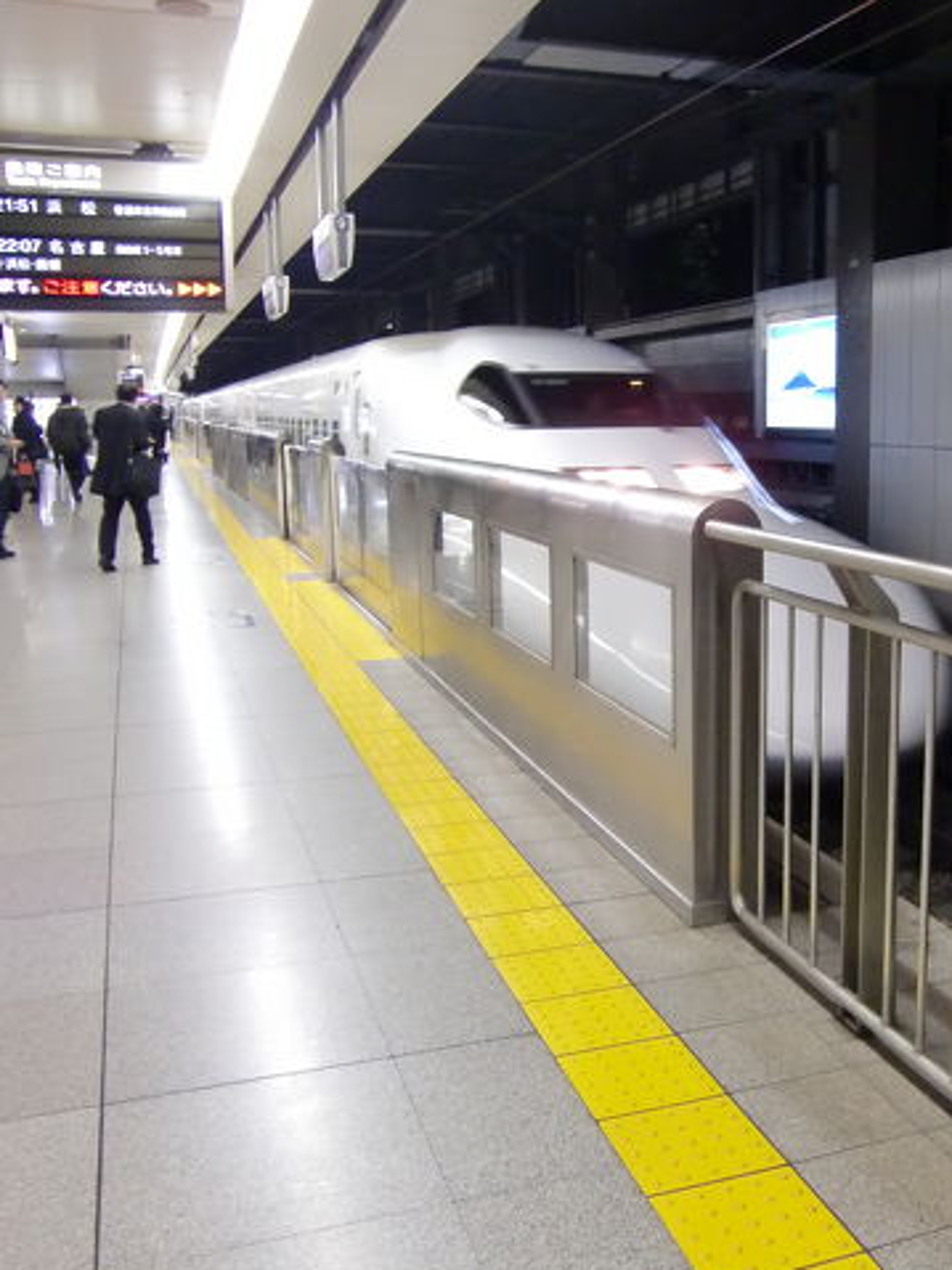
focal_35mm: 38
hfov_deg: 37.0
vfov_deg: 49.0
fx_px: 1394
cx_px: 692
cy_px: 638
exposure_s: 1/50
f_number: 2.6
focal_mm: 4.9
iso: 400
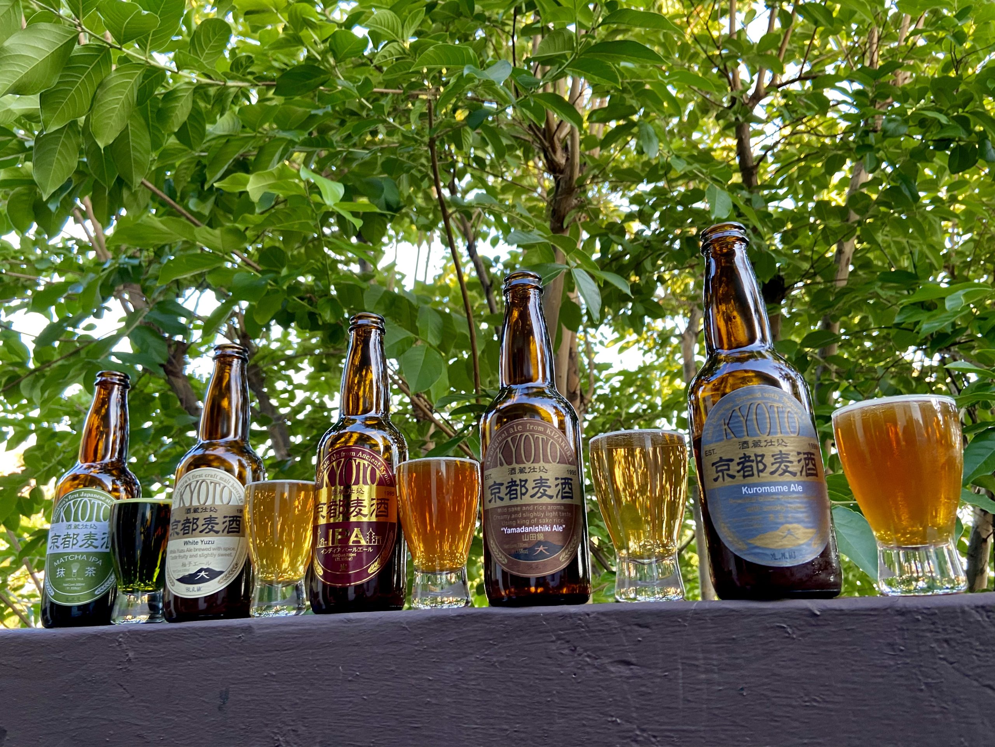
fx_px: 747
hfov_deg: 67.3
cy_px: 374
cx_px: 498
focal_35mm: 26
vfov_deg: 53.1
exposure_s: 1/87
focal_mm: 4.25
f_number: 1.8
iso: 125
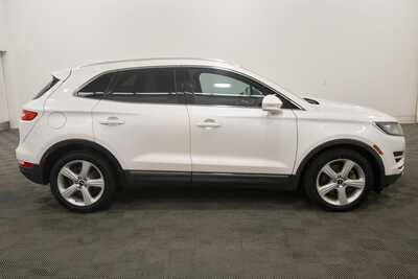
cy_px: 140
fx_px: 348
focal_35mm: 30
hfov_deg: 61.9
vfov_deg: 43.6
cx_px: 209
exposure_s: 1/200
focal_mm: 20
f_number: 5.6
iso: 800
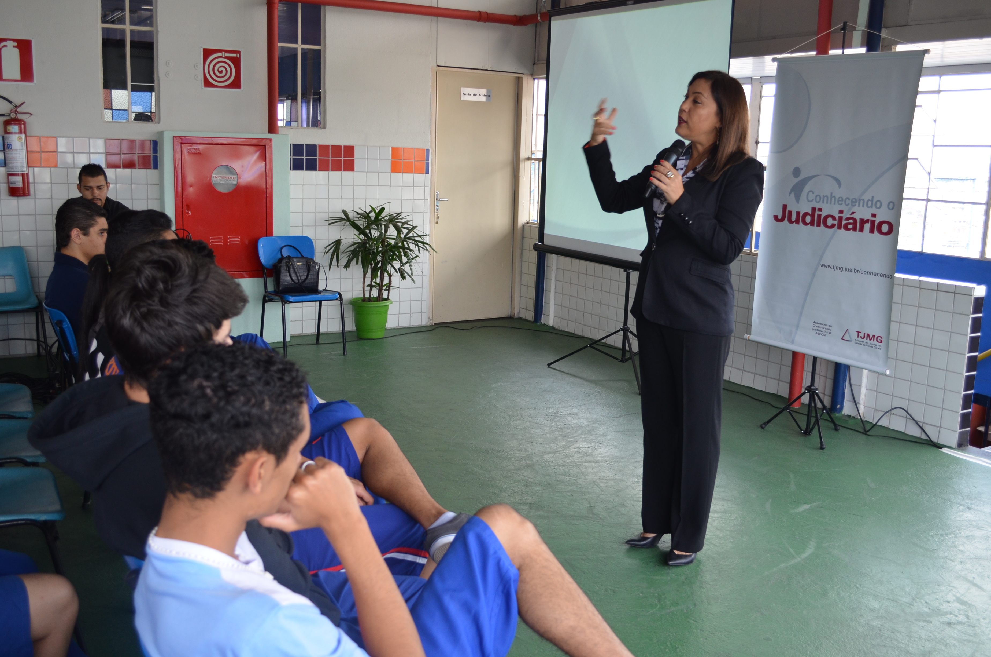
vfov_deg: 39.8
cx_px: 496
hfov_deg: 57.3
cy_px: 328
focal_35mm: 33
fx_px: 907
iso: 400
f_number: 4.5
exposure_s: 1/80
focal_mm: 22
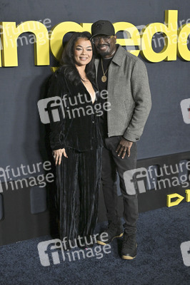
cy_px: 142
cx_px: 95
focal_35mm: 49
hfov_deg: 27.5
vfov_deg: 40.4
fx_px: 389
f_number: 5.6
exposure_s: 1/320
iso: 2500
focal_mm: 49
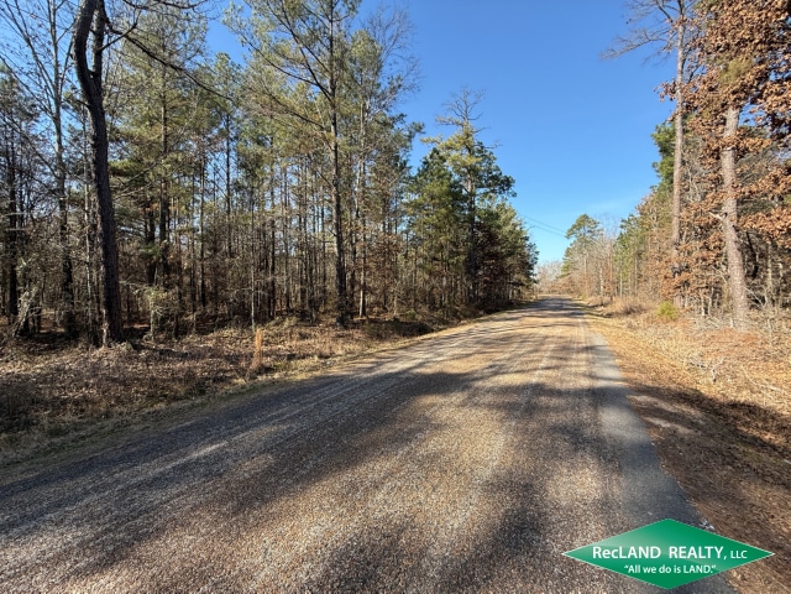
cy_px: 297
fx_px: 320
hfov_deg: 102.1
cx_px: 396
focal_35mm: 14
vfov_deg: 85.7
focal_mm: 2.22
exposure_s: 1/672
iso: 64
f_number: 2.2
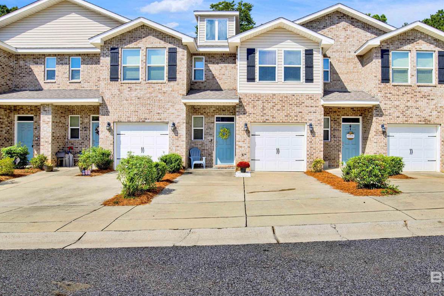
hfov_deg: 73.6
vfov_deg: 53.1
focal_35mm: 24
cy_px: 143
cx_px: 239
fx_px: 296
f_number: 11
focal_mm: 22
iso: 200
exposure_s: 1/320
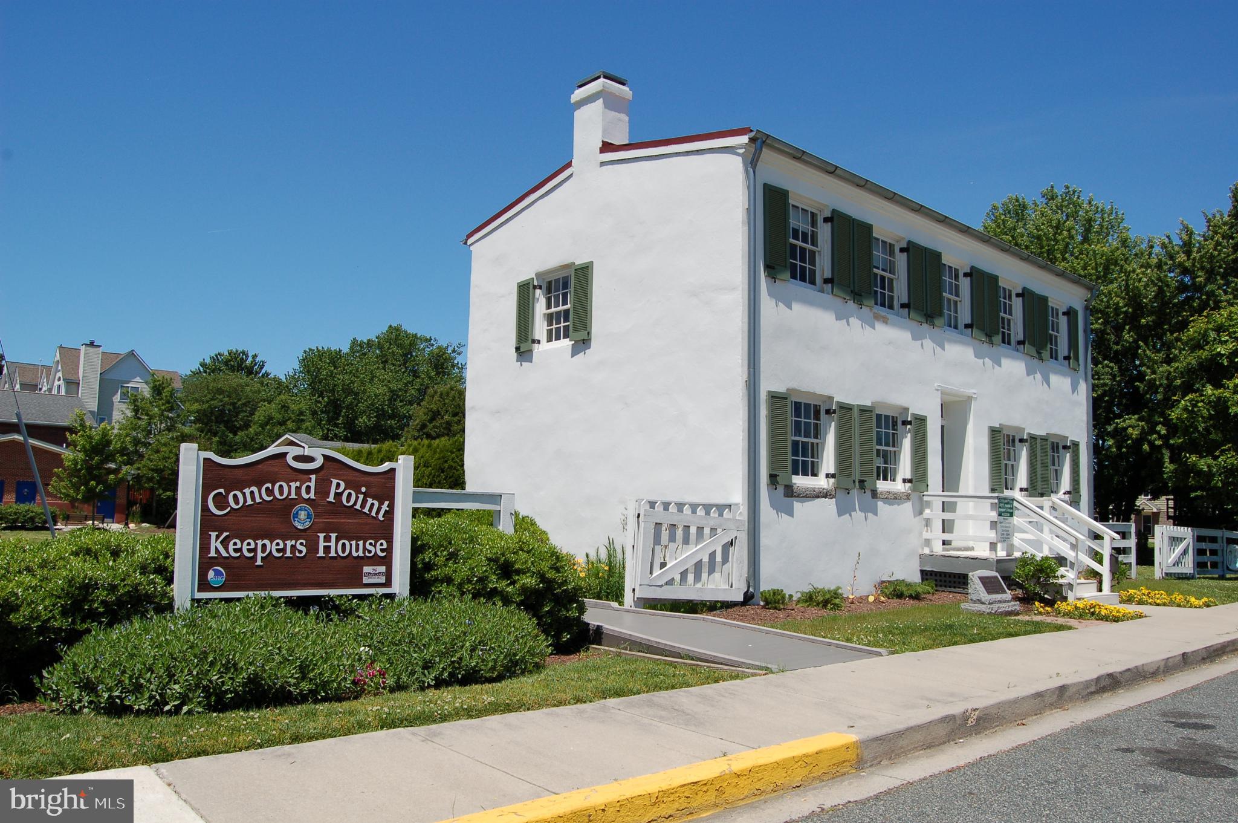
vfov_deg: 47.8
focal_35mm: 27
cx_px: 619
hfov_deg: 67.4
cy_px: 412
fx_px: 928
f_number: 10
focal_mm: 18
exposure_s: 1/400
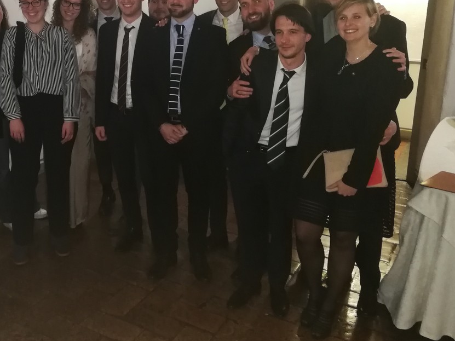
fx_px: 513
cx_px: 145
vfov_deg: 36.4
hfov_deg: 47.0
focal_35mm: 39
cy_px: 113
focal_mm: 3.95
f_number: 2.2
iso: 500
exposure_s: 1/20
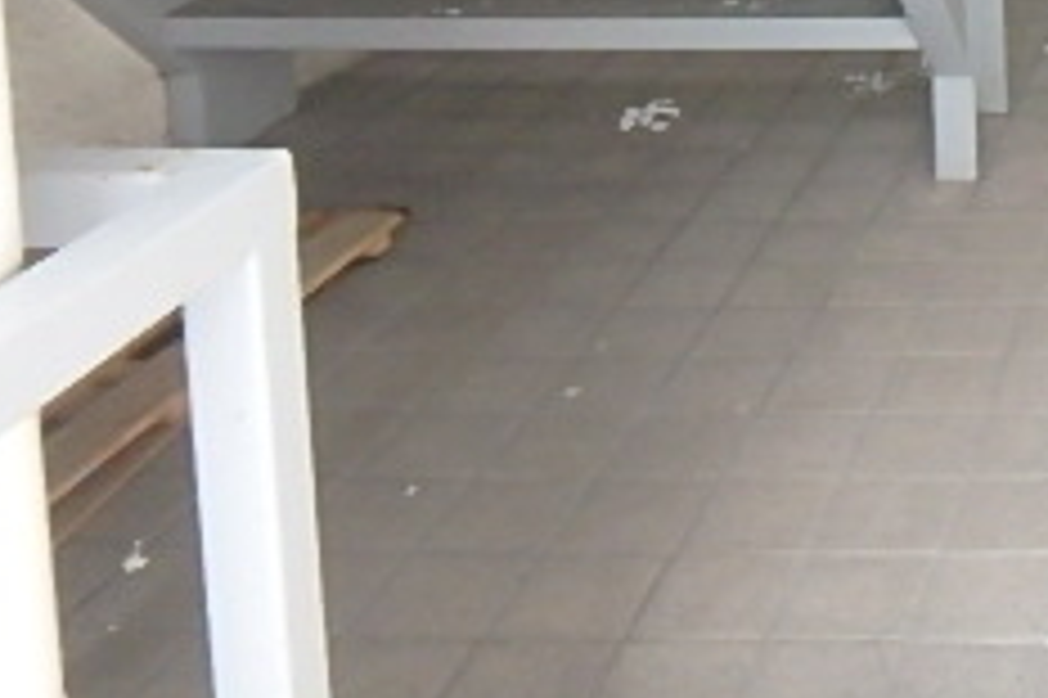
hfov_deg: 27.7
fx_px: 1745
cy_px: -333
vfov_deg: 19.7
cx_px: 1367
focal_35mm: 60
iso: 800
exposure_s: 1/50
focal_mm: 3.7
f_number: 3.5
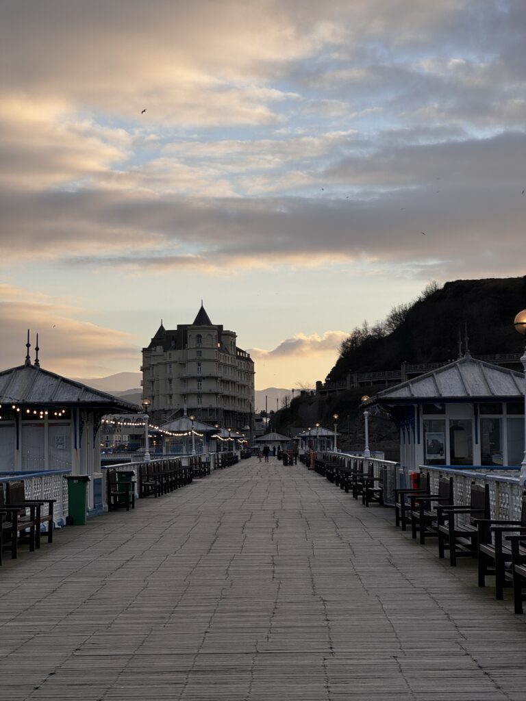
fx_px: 1560
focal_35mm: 77
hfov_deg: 19.1
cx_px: 263
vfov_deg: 25.3
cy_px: 350
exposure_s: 1/294
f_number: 2.8
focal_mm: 9
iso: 25
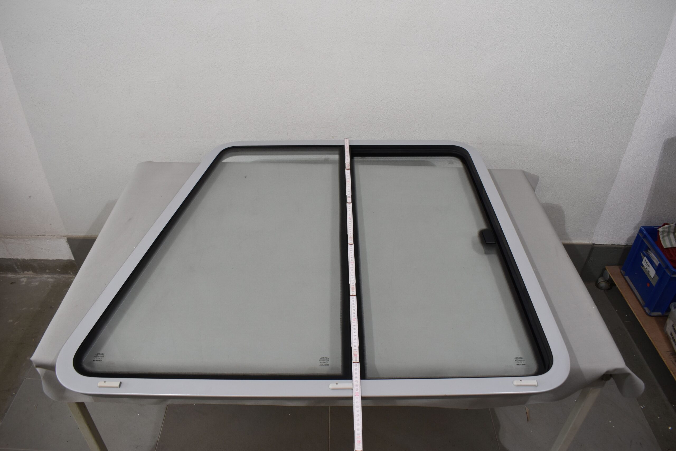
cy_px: 226
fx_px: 507
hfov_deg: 67.4
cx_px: 338
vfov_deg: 47.9
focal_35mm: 27
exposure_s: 1/125
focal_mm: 18
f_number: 5.6
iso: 400
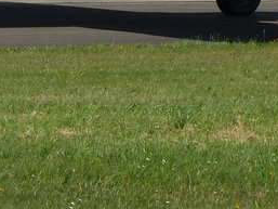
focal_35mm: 676
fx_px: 5431
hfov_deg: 2.9
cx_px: 161
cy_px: -135
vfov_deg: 2.2
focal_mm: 26.1
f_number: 4
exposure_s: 1/1300
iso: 100
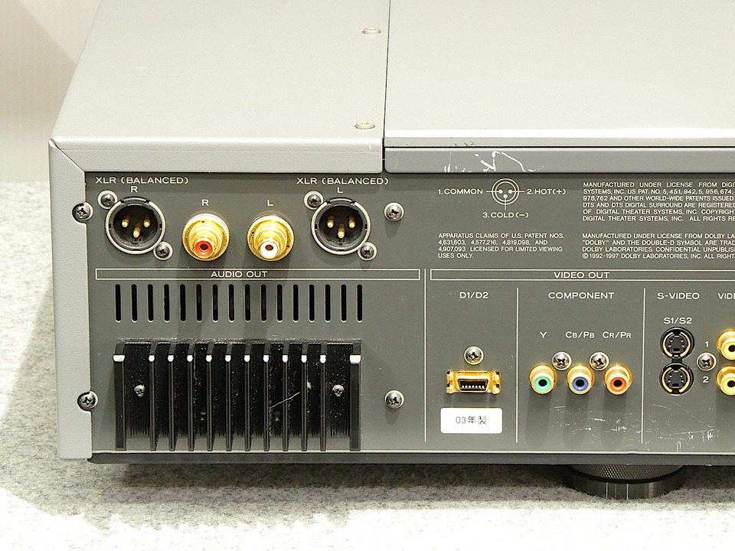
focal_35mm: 160
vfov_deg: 9.3
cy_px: 276
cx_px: 368
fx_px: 3397
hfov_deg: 12.3
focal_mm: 28.7
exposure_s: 1/2.5
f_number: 7.1
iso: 400
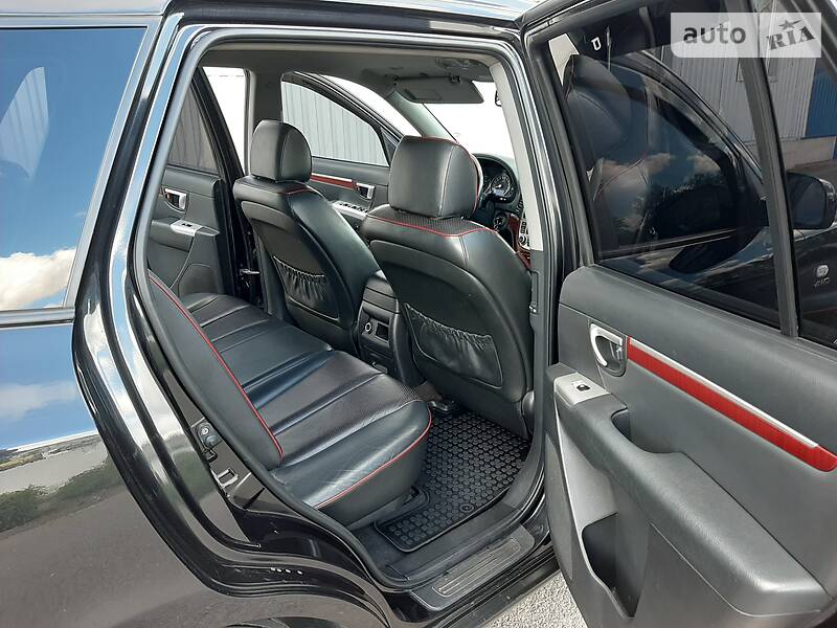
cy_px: 314
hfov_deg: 67.3
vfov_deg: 53.1
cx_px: 418
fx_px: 629
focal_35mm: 26
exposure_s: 1/60
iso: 50
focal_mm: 3.9
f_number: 1.7
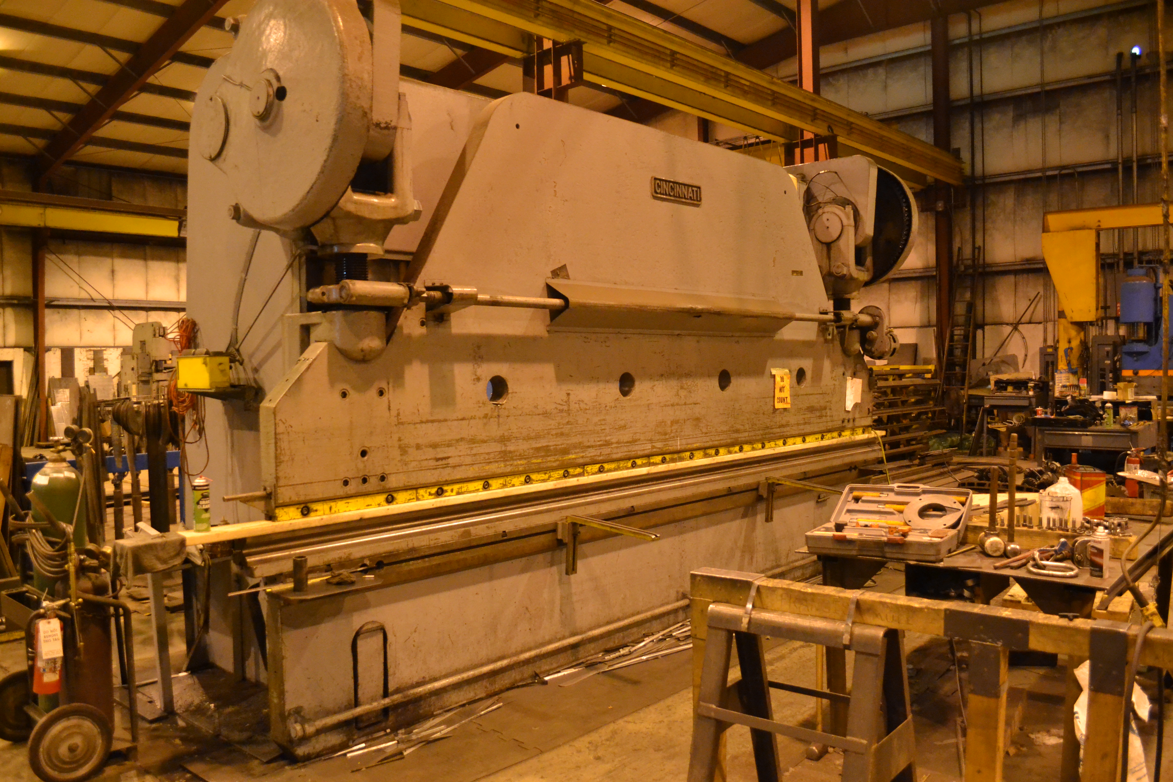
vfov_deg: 47.9
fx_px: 880
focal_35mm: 27
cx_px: 586
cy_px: 391
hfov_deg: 67.4
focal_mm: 18
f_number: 3.5
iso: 3200
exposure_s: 1/80
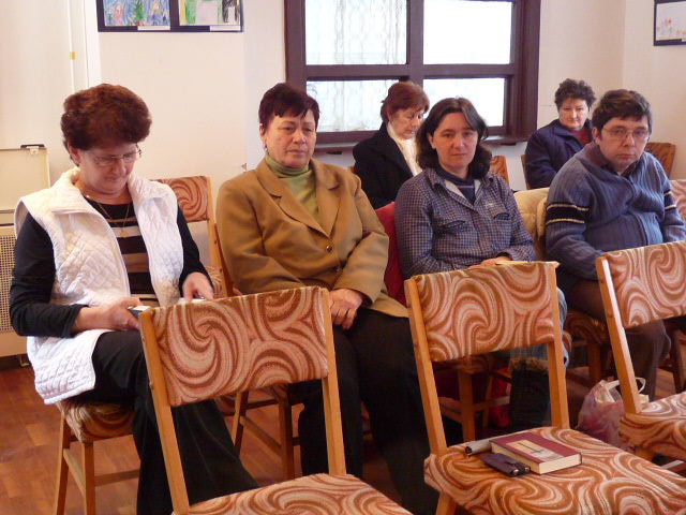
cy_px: 258
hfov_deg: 42.1
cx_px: 343
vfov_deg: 32.2
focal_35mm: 45
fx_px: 892
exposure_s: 1/25
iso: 400
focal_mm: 4.8
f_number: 2.8
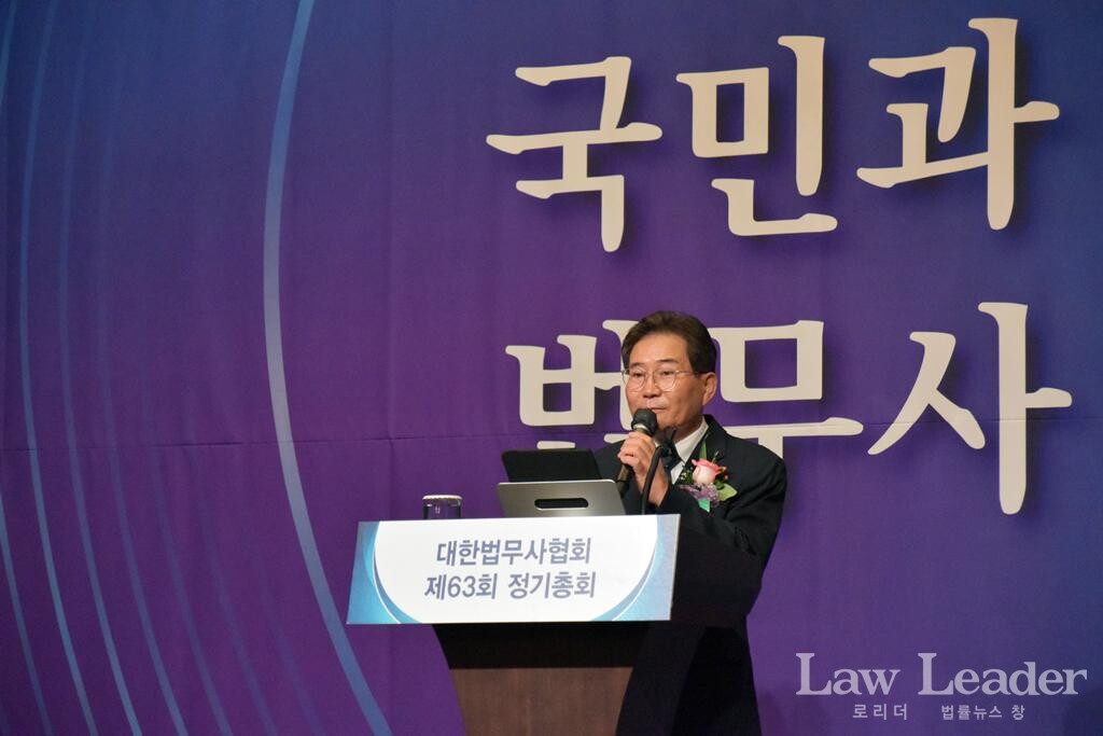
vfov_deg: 9.3
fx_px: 4504
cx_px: 552
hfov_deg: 14.0
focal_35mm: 147
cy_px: 368
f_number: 5.6
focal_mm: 98
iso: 5000
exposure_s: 1/320
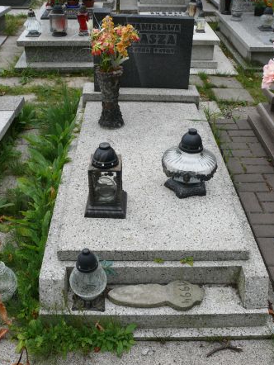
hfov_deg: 37.7
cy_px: 188
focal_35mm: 38
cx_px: 144
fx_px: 401
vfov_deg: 48.9
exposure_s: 1/200
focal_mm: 7.4
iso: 100
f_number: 4.5
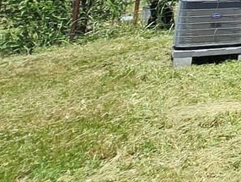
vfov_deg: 14.1
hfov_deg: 11.1
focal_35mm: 93
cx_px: 747
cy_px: -146
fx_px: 648
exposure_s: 1/2175
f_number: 2.2
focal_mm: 2.2
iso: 50
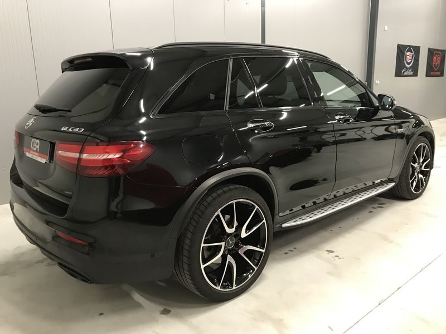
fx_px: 361
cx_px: 223
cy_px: 167
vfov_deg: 49.7
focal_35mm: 28
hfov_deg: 63.4
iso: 80
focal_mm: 3.99
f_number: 1.8
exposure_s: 1/17
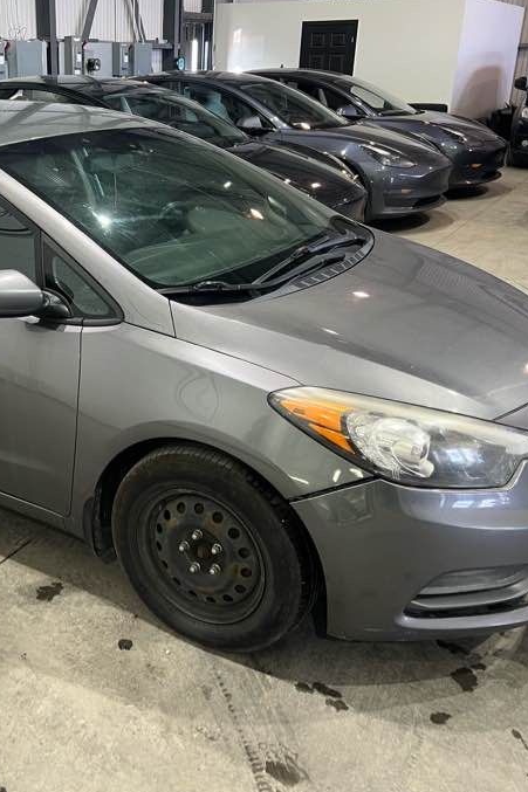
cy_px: 402
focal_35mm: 37
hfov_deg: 35.0
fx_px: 814
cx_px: 119
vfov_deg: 51.9
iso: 80
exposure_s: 1/60
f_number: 1.5
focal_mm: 5.7
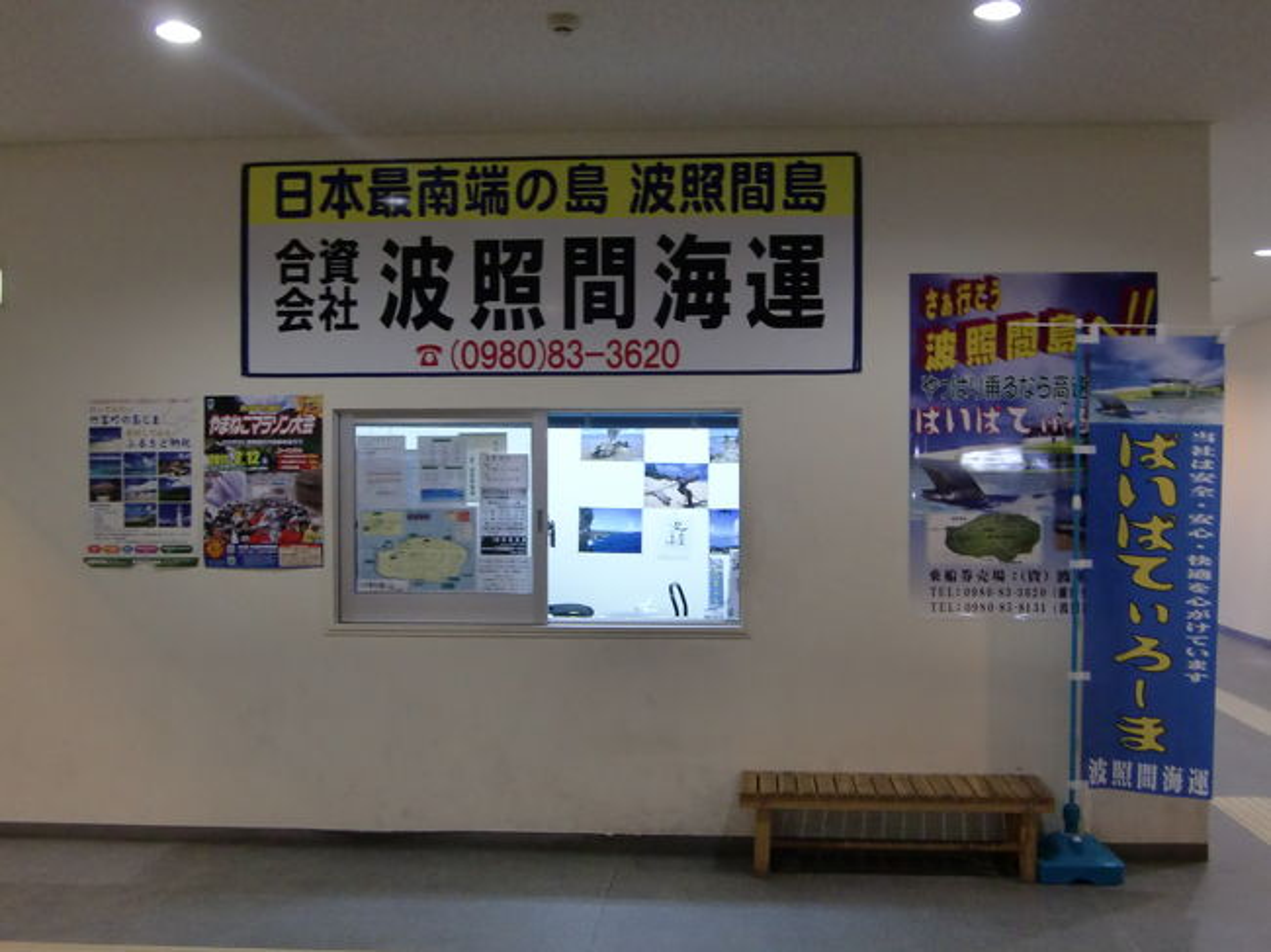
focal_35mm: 39
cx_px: 636
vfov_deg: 36.8
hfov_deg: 47.9
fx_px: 1431
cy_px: 476
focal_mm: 6.9
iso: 400
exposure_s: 1/40
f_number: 3
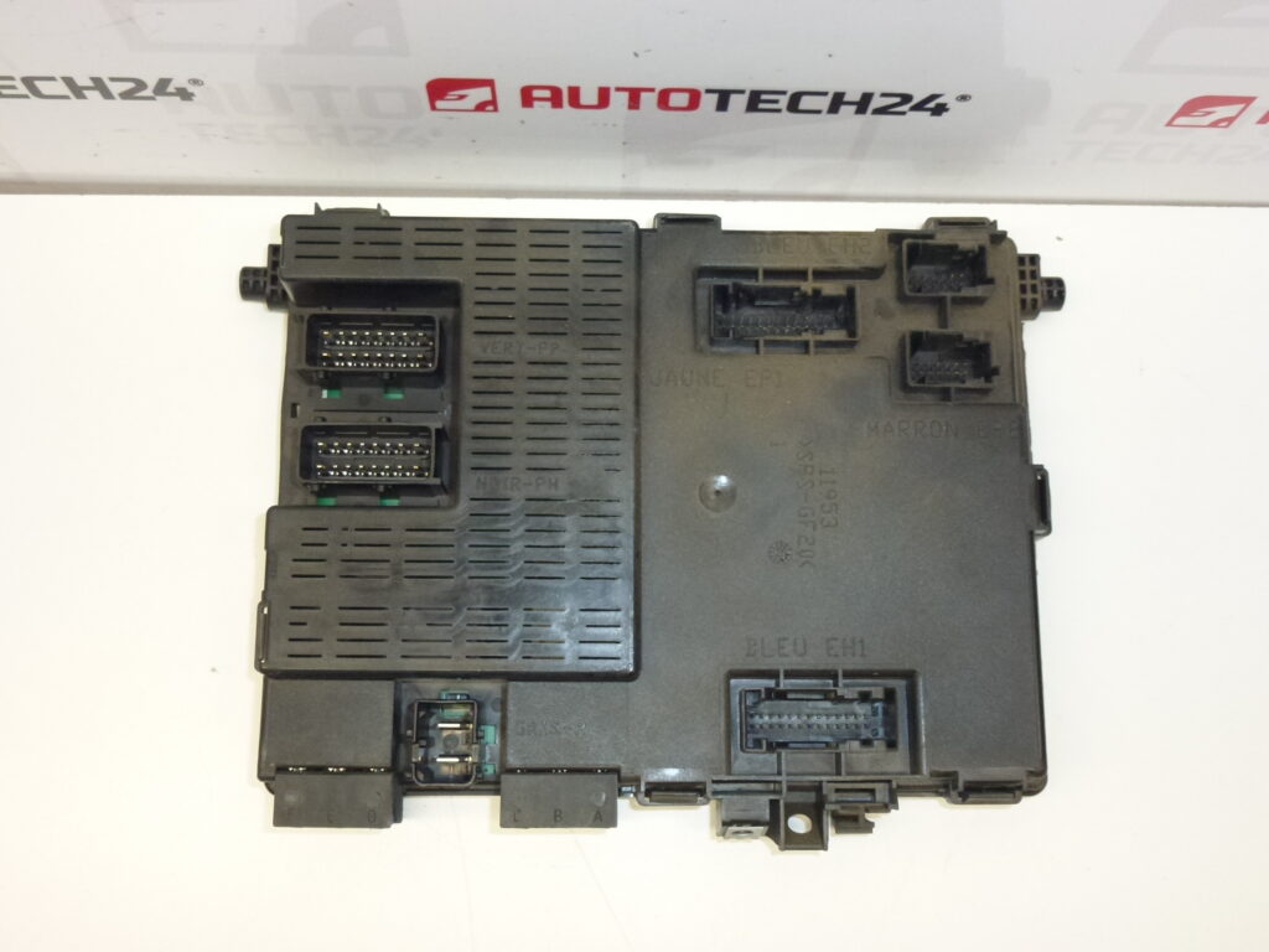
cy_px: 476
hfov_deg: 51.4
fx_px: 1320
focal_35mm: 36
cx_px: 634
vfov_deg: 39.7
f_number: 3.7
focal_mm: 6.4
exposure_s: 1/160
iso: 400
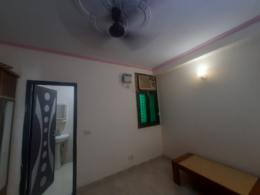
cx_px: 130
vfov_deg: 89.9
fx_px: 98
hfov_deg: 106.2
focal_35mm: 13
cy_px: 98
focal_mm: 1.42
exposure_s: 1/33
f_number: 2.2
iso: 200
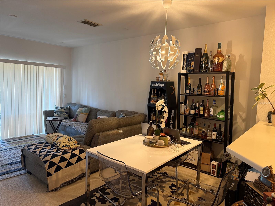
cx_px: 138
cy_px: 103
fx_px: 191
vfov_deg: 56.8
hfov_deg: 71.6
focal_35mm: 24
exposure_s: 1/60
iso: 200
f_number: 1.78
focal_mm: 6.76
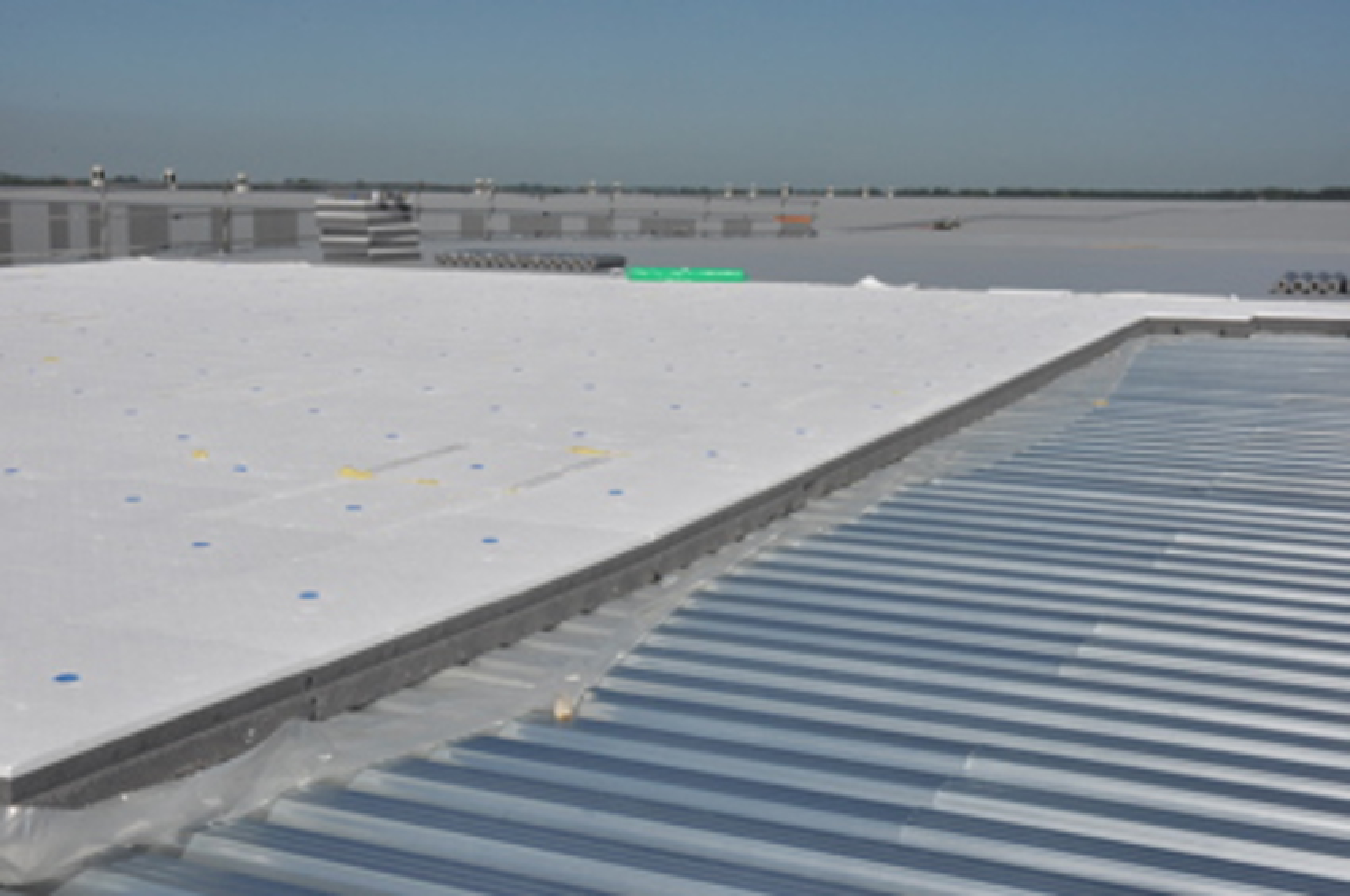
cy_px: 448
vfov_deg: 28.9
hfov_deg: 42.4
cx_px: 675
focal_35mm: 46
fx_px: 1741
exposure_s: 1/400
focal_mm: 31
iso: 640
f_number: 25
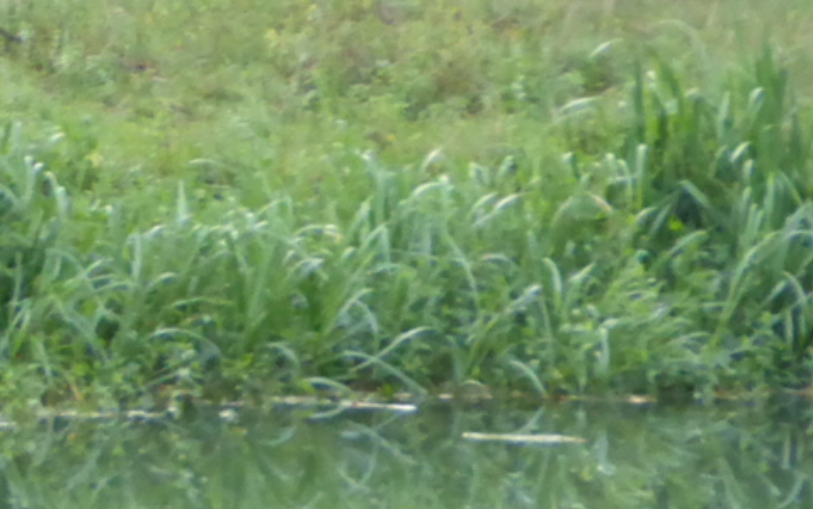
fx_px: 19436
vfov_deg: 1.5
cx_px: 116
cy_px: 952
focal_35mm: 877
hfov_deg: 2.4
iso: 400
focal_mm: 31.3
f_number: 5.4
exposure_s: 1/50
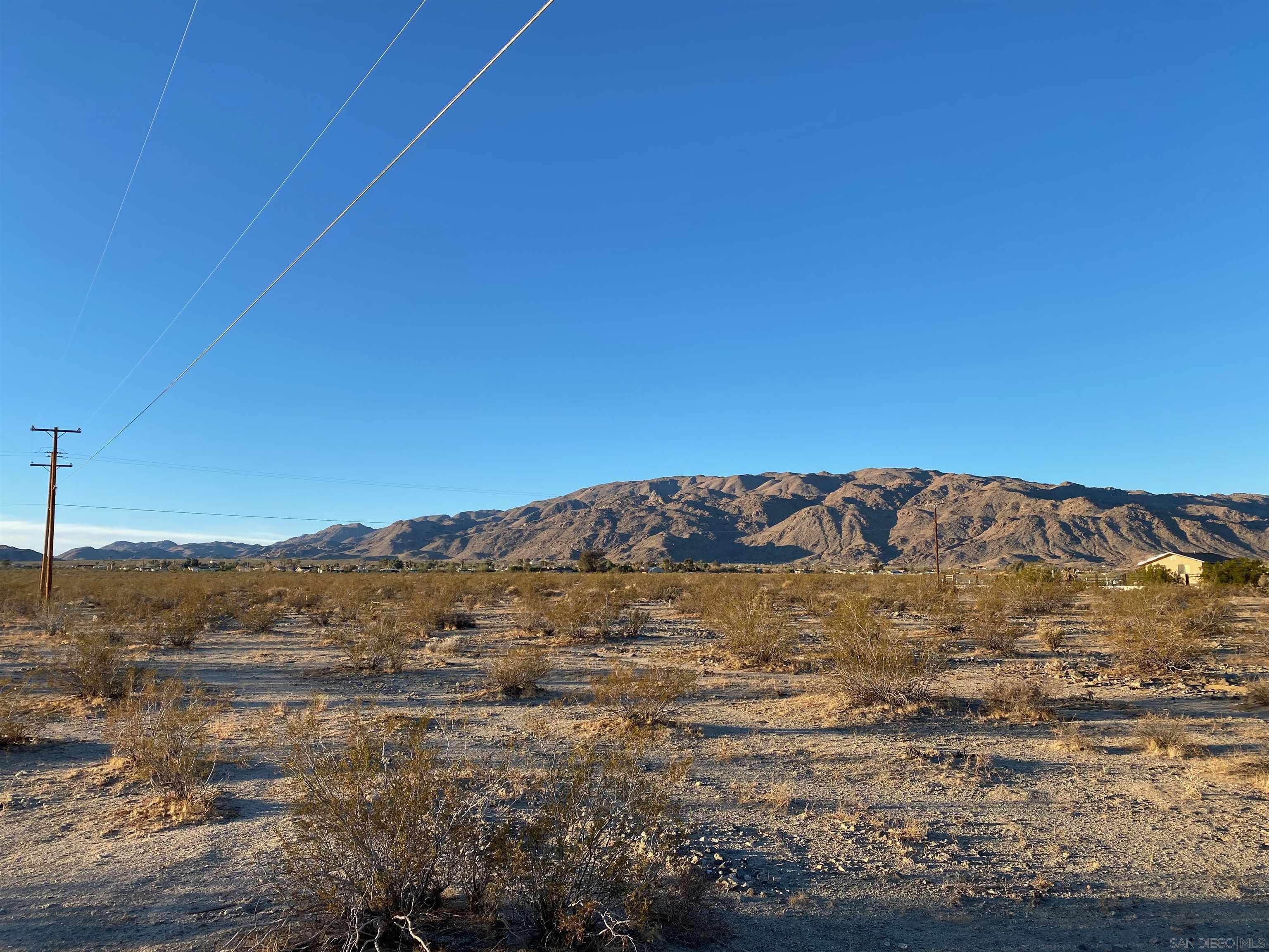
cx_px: 634
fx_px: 953
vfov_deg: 53.1
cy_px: 476
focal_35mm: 26
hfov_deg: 67.3
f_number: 1.8
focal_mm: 4.25
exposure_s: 1/1377
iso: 32
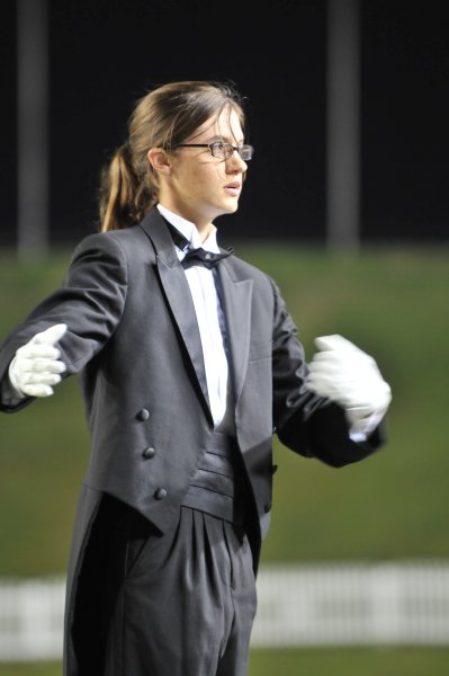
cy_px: 338
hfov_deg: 4.6
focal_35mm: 300
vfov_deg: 6.9
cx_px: 224
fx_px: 5622
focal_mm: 200
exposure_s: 1/40
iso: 800
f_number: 2.8
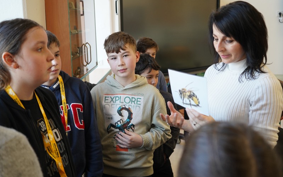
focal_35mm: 43
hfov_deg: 46.2
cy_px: 86
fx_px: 332
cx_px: 142
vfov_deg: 29.9
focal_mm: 42
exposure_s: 1/160
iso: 1000
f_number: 4.5
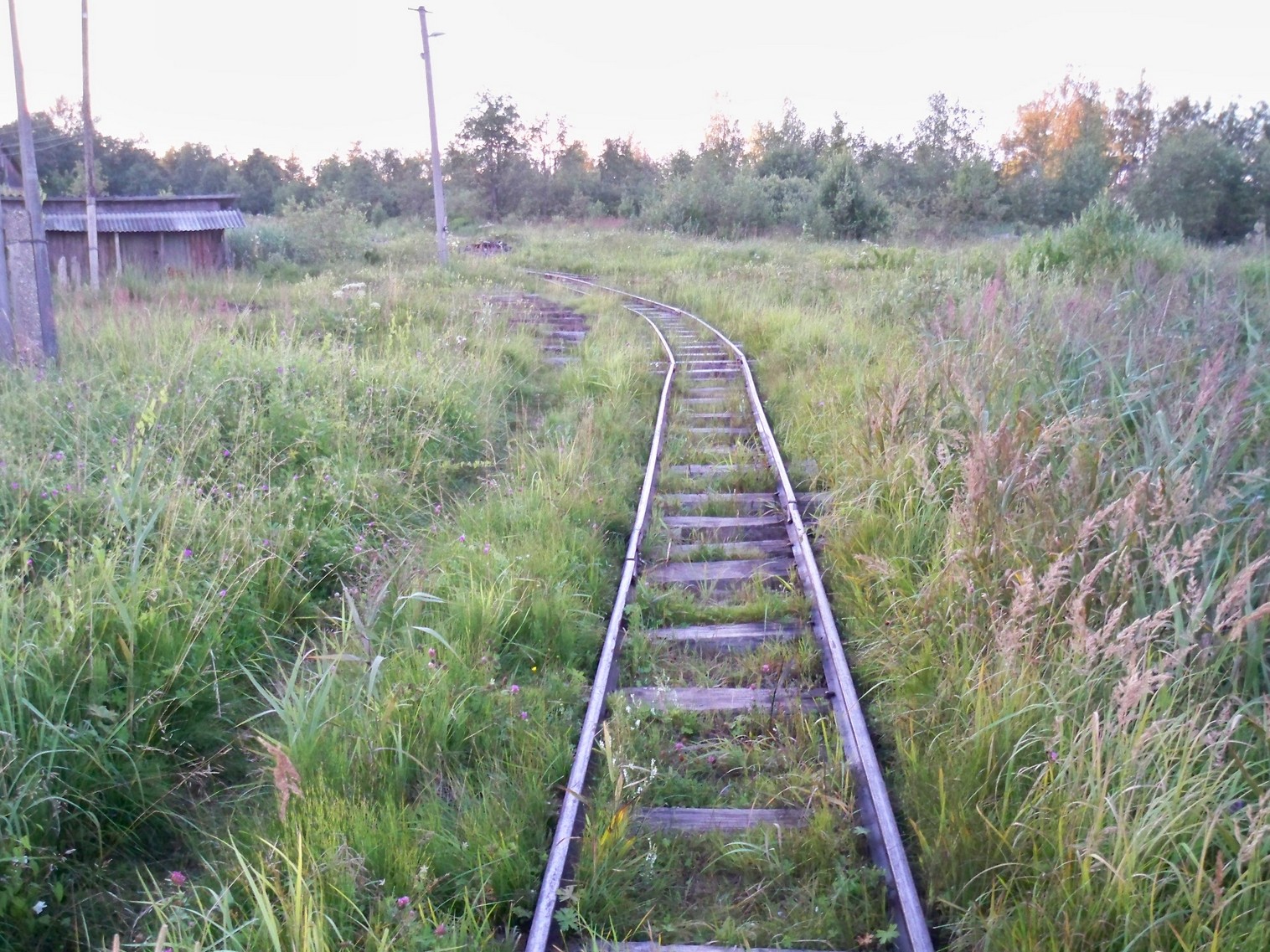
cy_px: 476
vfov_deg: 40.7
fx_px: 1284
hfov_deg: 52.6
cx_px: 635
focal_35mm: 35
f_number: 3.1
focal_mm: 6.3
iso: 320
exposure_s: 1/60
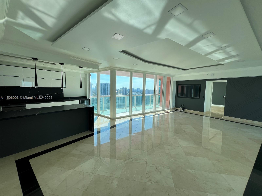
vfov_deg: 89.9
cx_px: 131
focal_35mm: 13
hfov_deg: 106.2
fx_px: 98
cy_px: 98
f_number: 1.8
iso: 32
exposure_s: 1/246
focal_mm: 1.57
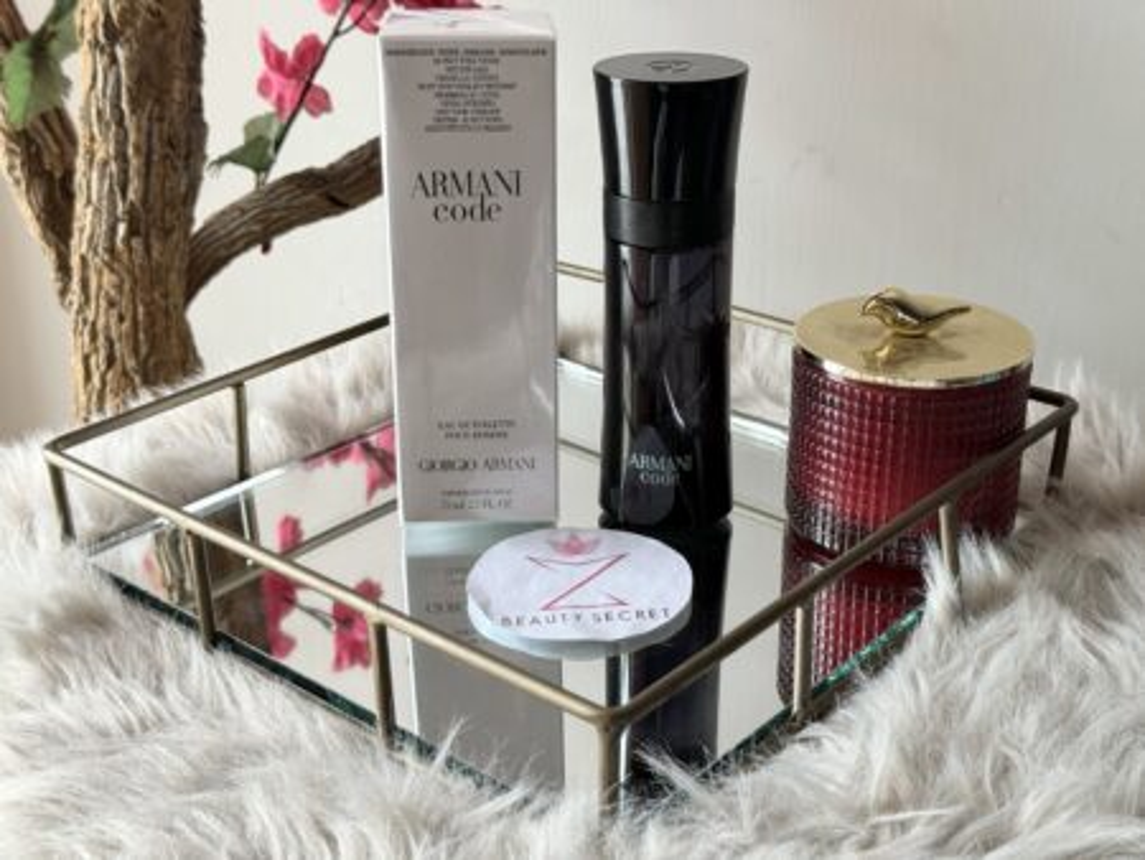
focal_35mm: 48
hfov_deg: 39.6
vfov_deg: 30.3
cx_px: 572
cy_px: 430
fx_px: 1589
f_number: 1.78
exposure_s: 1/120
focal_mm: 6.76
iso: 100
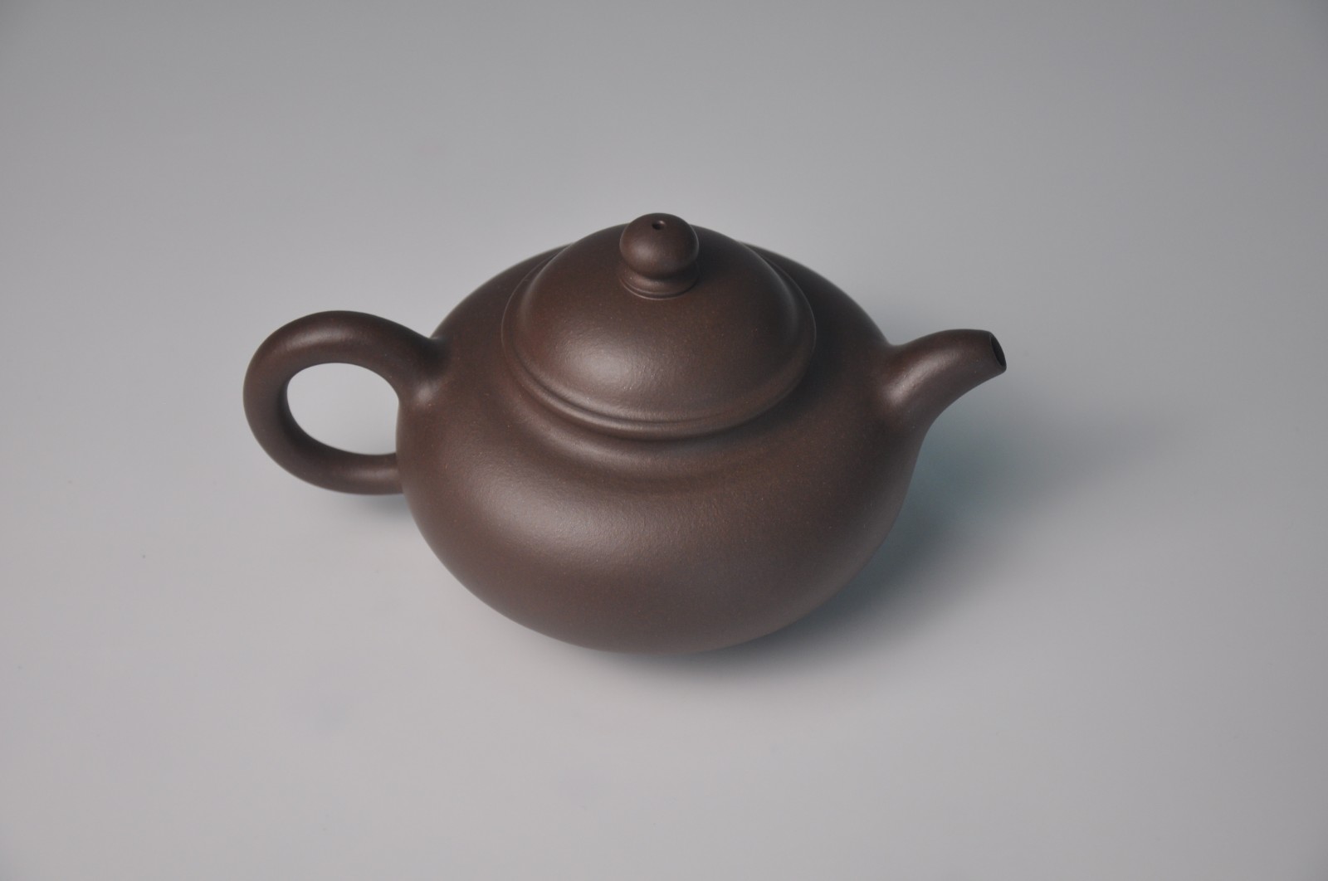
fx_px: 2873
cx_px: 664
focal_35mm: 78
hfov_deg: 26.0
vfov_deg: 17.4
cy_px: 440
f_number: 5
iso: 400
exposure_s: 1/100
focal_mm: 52
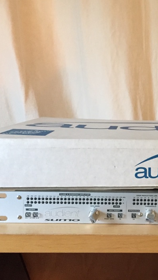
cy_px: 139
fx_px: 342
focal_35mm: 46
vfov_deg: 44.6
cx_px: 169
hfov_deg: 24.4
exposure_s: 1/17
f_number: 2.2
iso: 320
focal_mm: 4.15
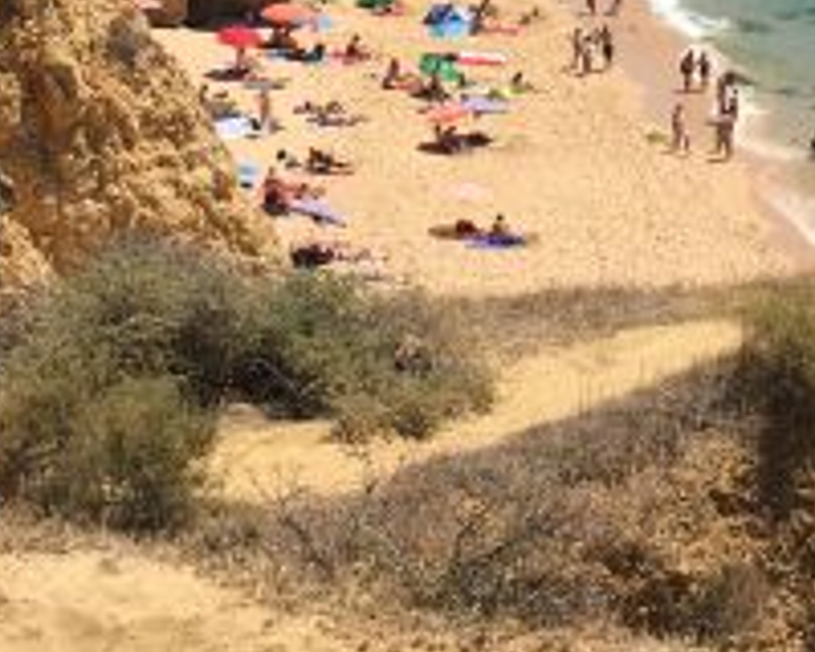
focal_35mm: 113
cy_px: -391
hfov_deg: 16.7
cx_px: 786
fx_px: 2726
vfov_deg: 12.8
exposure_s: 1/1923
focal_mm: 4.15
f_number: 2.2
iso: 25
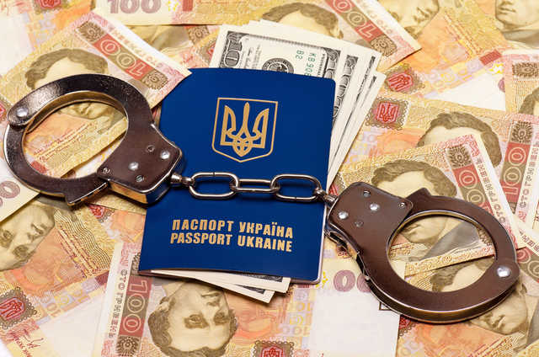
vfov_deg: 8.7
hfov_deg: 13.1
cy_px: 178
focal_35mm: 158
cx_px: 270
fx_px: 2353
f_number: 10
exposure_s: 1/200
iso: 100
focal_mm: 105
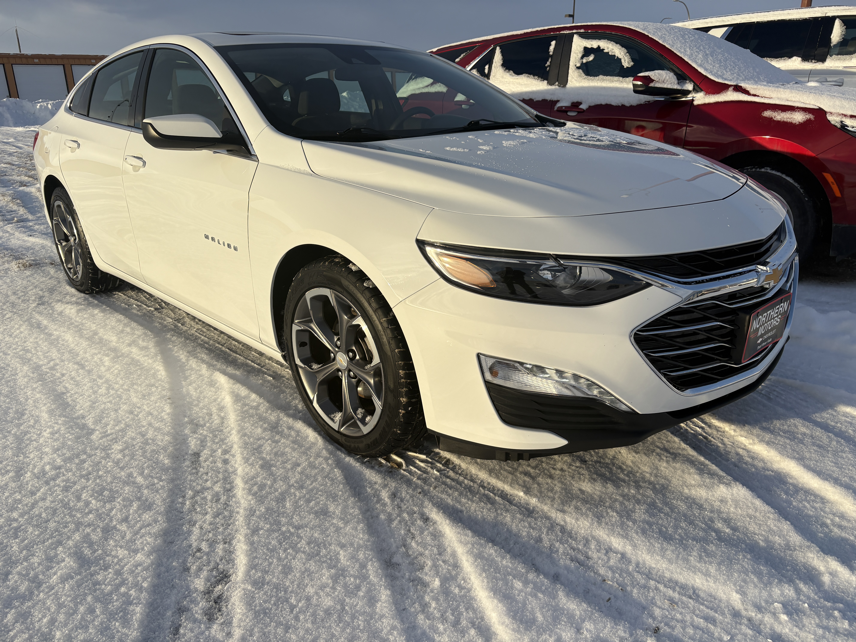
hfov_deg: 67.3
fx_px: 643
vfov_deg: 53.1
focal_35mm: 26
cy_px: 321
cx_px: 428
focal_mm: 5.96
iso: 50
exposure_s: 1/3448
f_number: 1.6
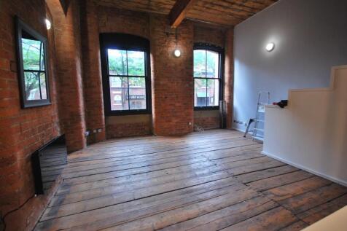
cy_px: 116
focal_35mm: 15
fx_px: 145
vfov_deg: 77.3
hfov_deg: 100.4
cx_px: 174
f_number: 4
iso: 400
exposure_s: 1/25
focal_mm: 10
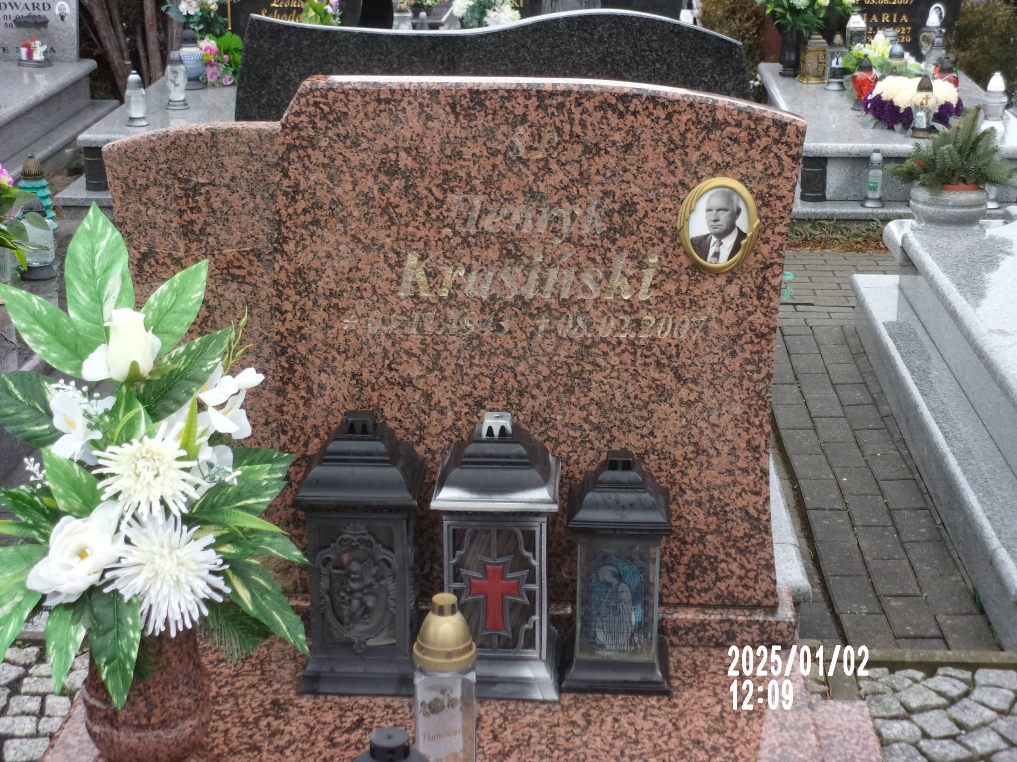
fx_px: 1880
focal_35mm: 64
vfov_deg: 22.9
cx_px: 508
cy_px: 381
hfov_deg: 30.3
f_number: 5.2
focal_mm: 11.5
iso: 111
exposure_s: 1/34
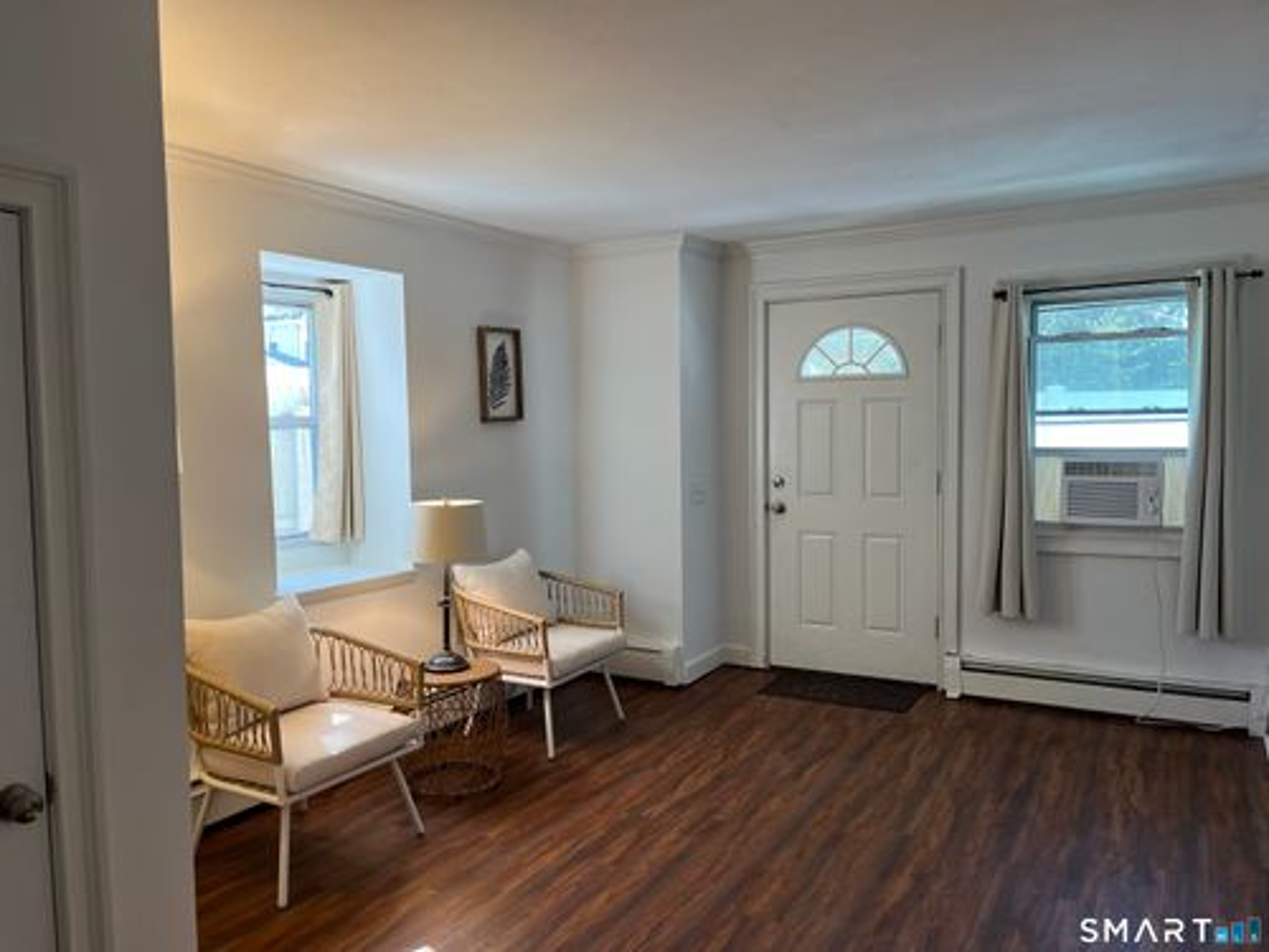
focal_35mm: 26
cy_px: 476
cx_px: 634
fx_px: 953
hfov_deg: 67.3
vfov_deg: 53.1
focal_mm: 5.1
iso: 125
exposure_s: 1/120
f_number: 1.6
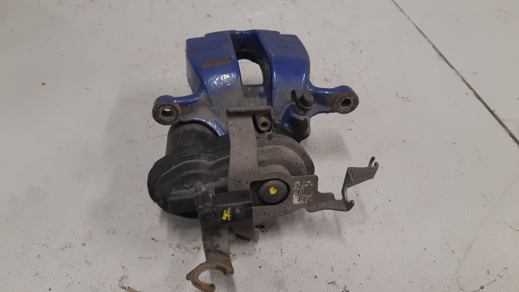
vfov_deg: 40.2
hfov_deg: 66.1
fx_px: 399
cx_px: 254
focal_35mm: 29
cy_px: 136
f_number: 1.7
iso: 100
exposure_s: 1/50
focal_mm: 3.93
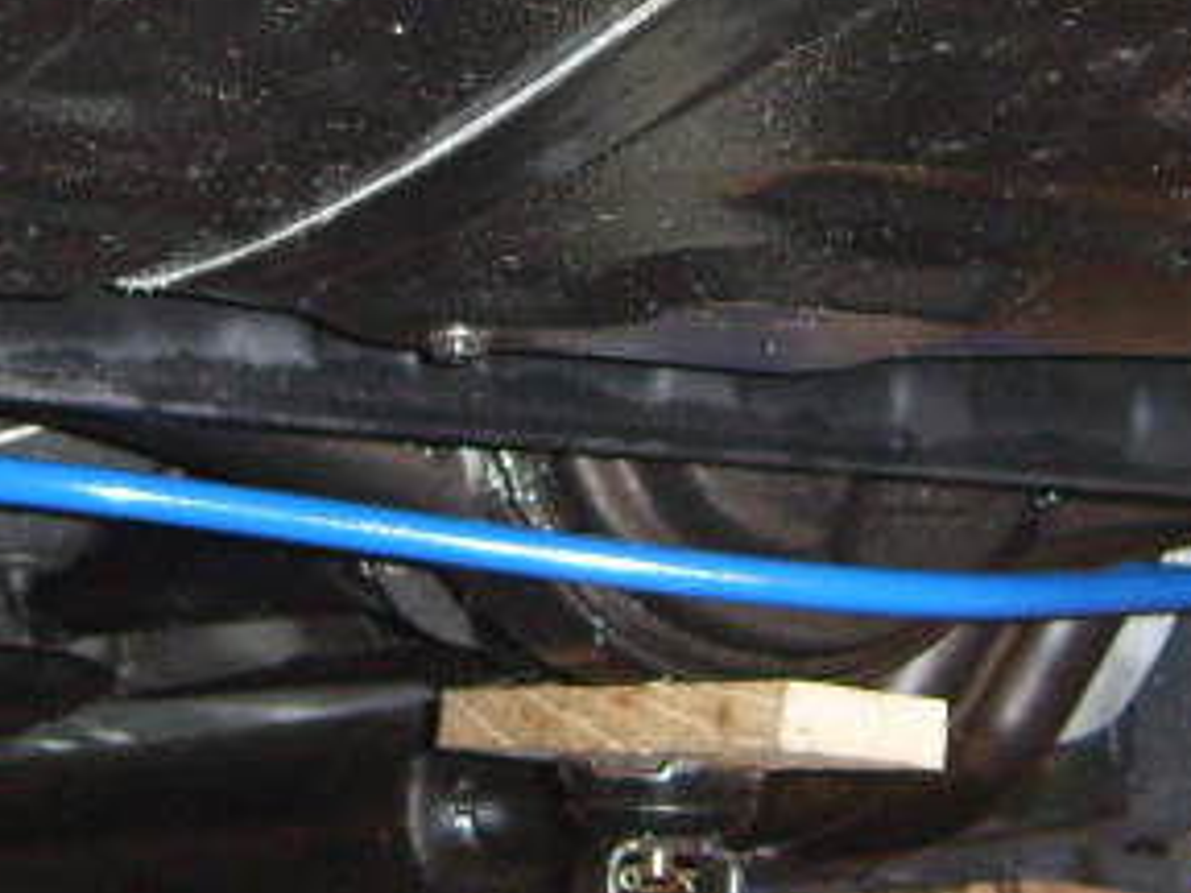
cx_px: 459
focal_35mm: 135
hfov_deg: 14.6
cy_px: 132
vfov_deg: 10.9
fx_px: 4645
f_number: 2.8
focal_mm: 7.8
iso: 150
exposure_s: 1/30
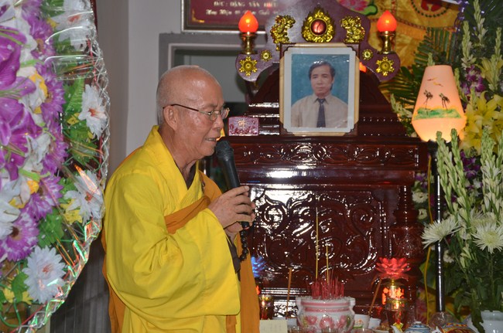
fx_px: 1297
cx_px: 252
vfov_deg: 14.7
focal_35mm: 93
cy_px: 166
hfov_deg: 21.9
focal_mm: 62
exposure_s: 1/60
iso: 640
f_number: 5.3
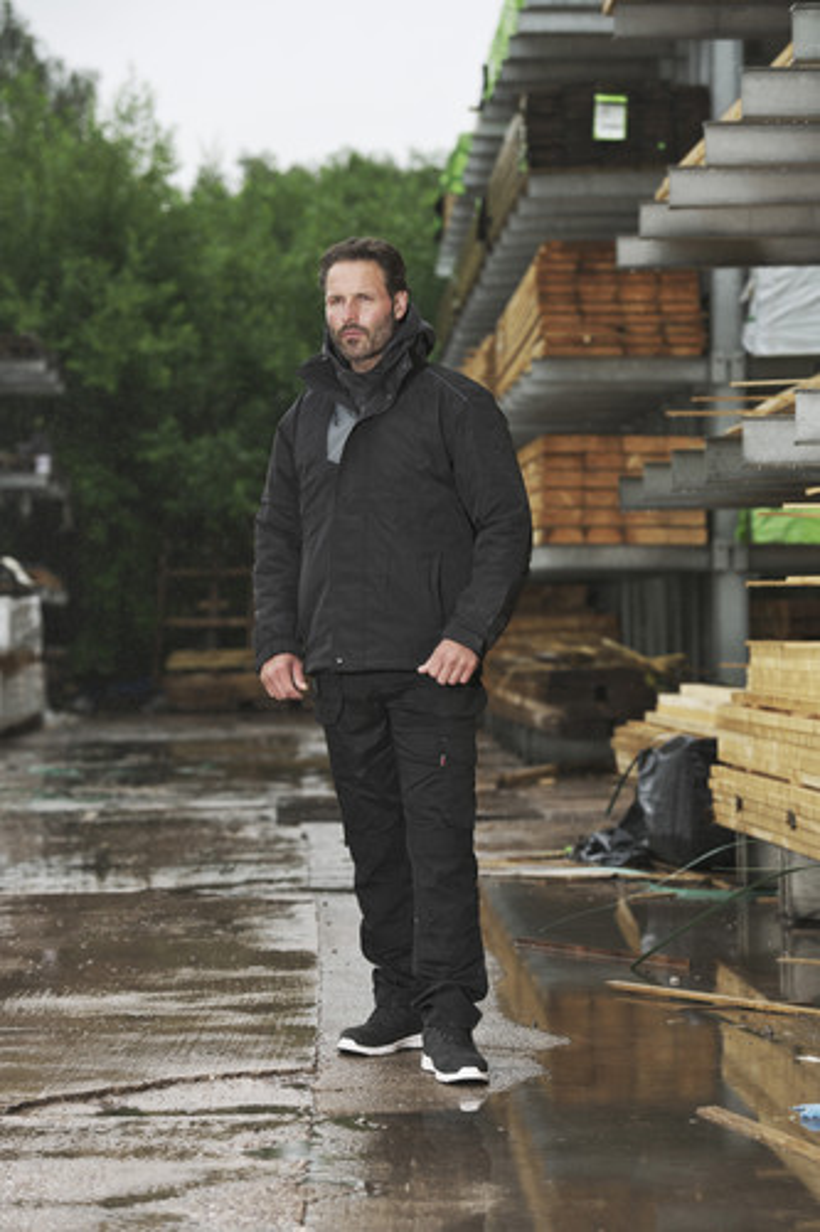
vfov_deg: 19.5
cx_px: 410
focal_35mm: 105
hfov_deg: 13.0
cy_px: 616
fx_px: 3590
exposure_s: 1/400
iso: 160
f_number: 4.5
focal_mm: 105
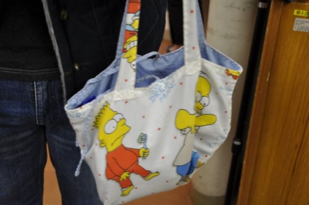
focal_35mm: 57
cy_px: 102
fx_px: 489
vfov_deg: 23.7
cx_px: 154
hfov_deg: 35.1
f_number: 4.5
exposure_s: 1/10
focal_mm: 38
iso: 200
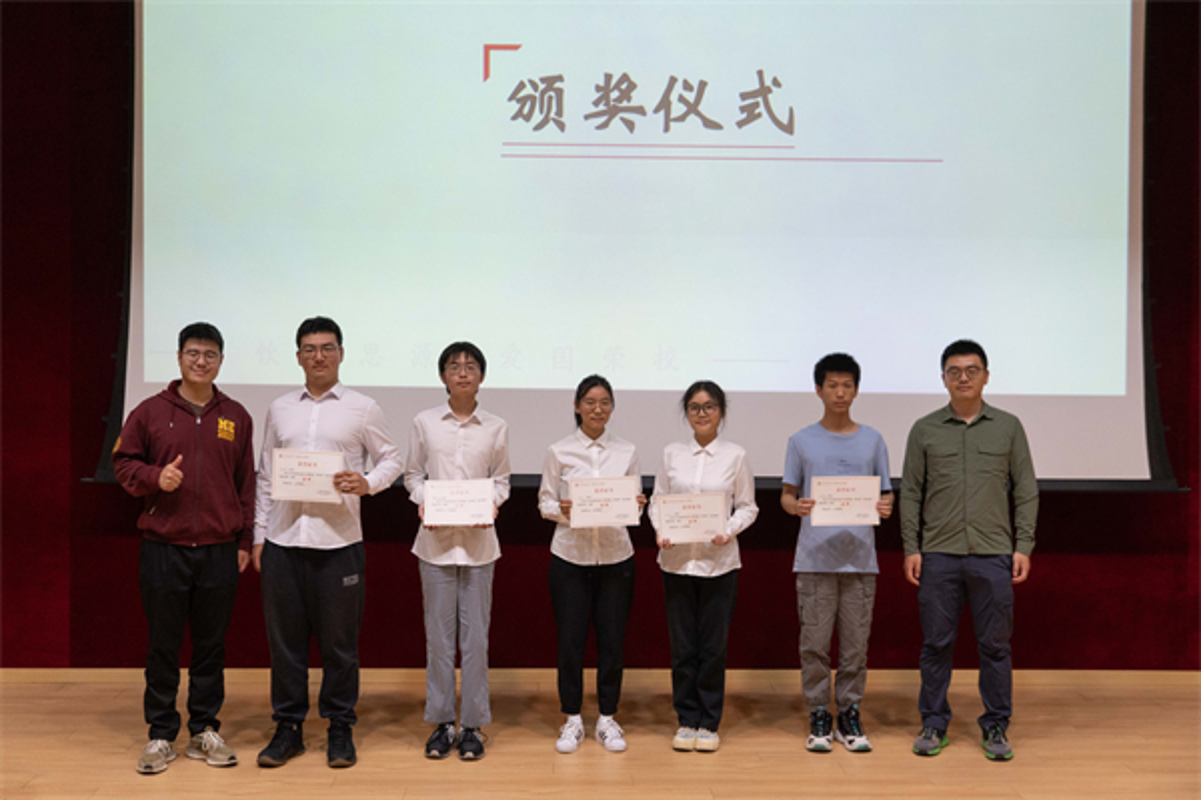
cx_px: 600
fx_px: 1601
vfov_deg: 28.1
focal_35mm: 48
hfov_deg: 41.1
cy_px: 400
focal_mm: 32
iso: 1250
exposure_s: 1/160
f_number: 4.5
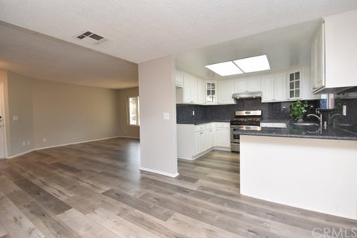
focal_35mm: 15
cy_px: 119
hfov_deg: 100.4
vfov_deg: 77.3
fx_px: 149
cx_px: 178
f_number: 4.5
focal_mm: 10
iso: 800
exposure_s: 1/80
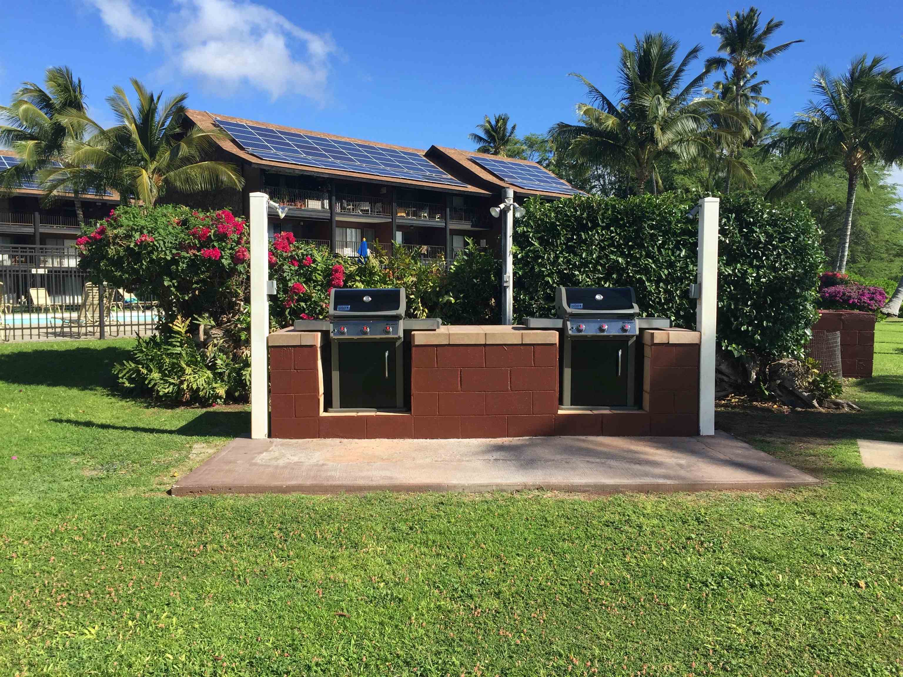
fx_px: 756
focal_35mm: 29
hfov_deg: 61.7
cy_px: 338
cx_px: 452
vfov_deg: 48.2
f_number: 2.2
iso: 32
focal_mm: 4.15
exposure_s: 1/1582
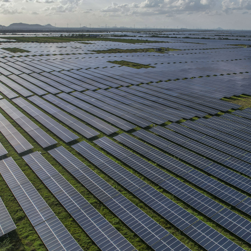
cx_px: 179
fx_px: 320
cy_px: 99
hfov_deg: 41.9
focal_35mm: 39
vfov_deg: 42.6
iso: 100
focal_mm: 8.38
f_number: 2.8
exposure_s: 1/3000
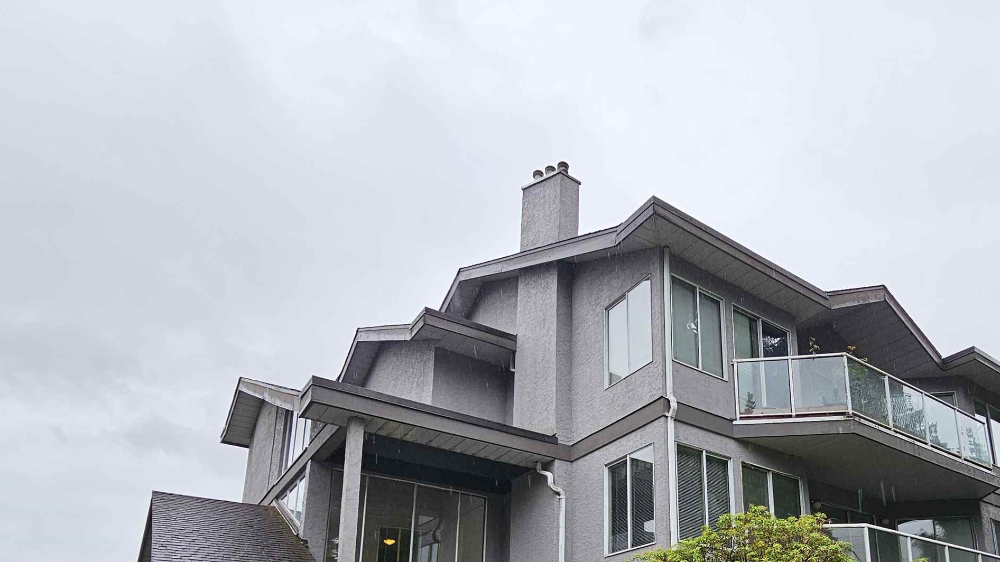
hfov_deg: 78.0
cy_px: 519
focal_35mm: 23
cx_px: 585
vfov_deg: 44.5
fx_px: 610
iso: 50
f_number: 2.2
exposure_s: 1/323
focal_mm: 2.2
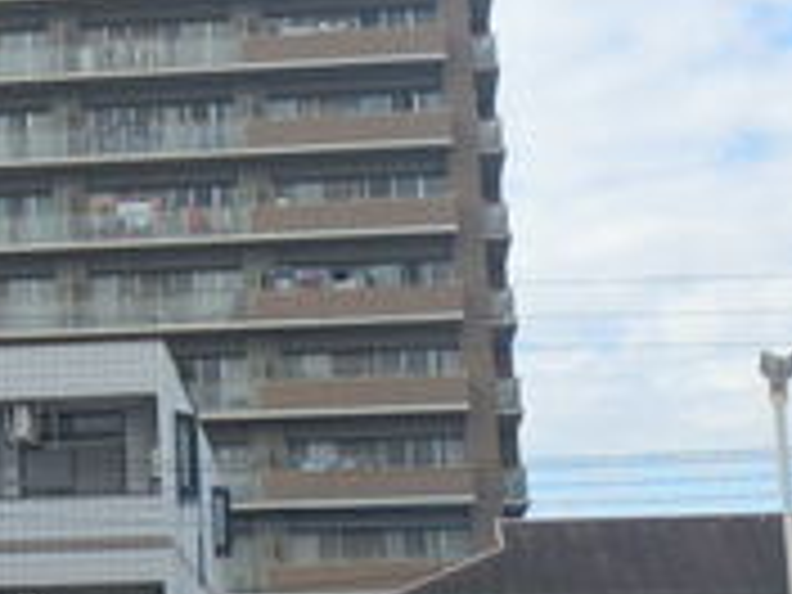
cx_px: -140
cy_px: 43
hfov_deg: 16.2
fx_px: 2677
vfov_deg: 12.6
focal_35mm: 117
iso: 125
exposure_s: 1/400
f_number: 5.2
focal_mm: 8.7
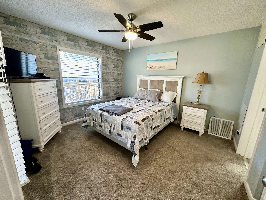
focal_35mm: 14
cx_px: 133
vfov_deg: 85.7
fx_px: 108
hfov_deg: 102.1
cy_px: 100
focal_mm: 2.22
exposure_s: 1/120
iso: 250
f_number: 2.2
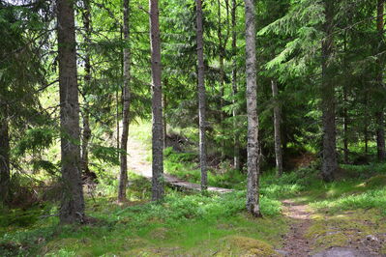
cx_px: 193
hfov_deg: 48.5
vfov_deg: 33.4
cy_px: 128
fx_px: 429
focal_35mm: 40
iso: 100
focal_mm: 40
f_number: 4.5
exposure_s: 1/80
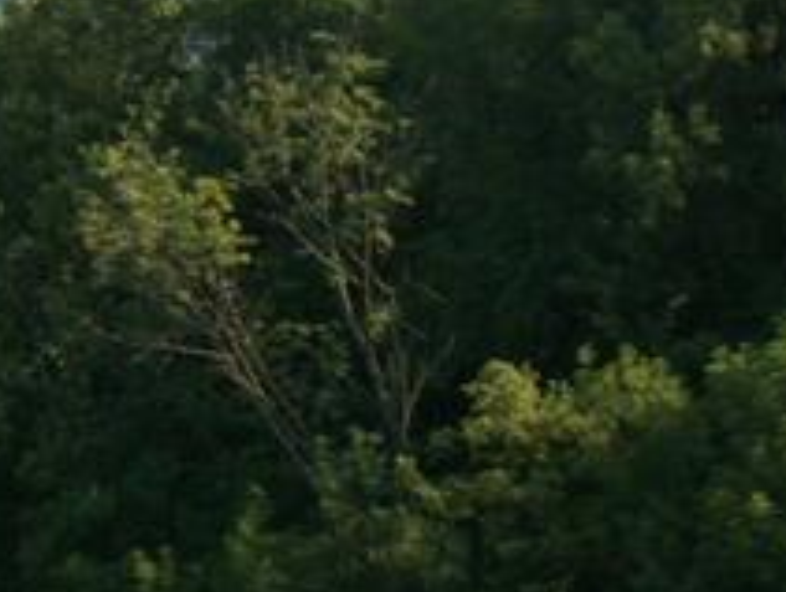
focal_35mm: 215
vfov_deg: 6.9
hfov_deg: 9.0
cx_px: -231
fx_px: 4890
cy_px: -104
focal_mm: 11.8
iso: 50
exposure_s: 1/60
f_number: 7.1
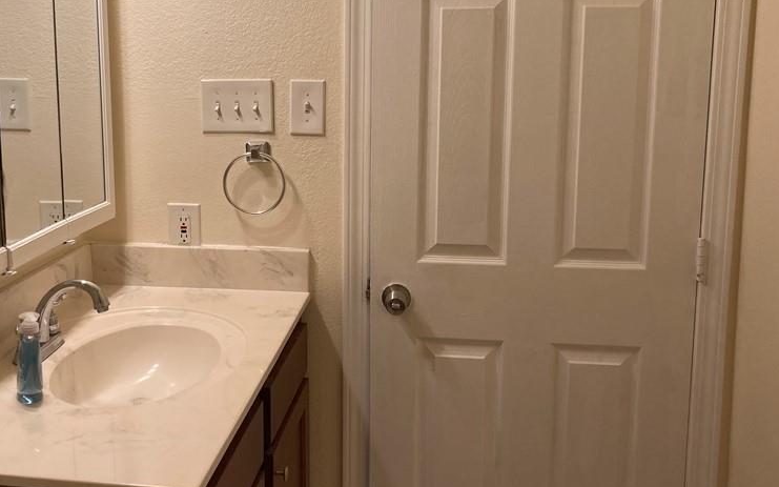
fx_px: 870
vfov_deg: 31.1
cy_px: 179
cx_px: 285
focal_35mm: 41
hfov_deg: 47.7
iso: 40
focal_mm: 3.99
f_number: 1.8
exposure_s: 1/120
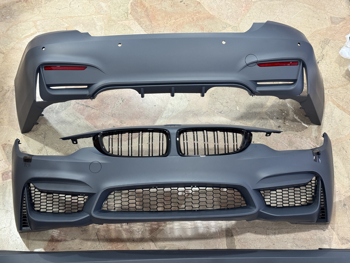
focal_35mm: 48
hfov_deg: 39.7
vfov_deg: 30.3
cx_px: 175
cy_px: 132
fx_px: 485
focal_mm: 6.76
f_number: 1.78
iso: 250
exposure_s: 1/50
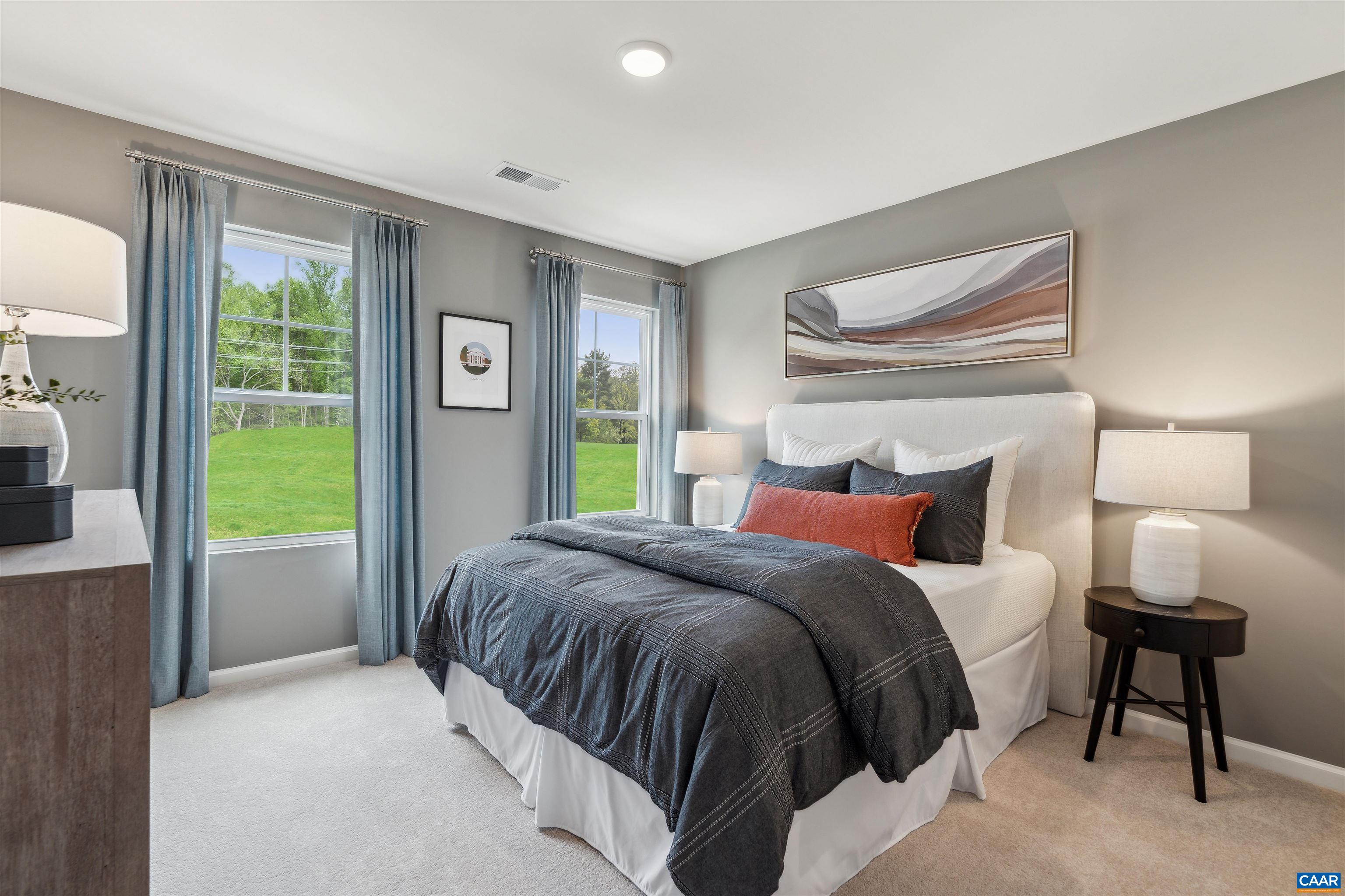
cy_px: 448
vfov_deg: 73.7
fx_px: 598
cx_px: 672
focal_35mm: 16
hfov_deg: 96.7
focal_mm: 16
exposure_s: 1/13
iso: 160
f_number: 7.1
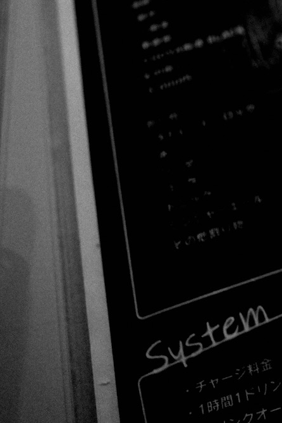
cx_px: 456
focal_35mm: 67
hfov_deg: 17.6
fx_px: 787
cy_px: 103
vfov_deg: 29.6
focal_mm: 18.3
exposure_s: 1/60
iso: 2500
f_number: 2.8
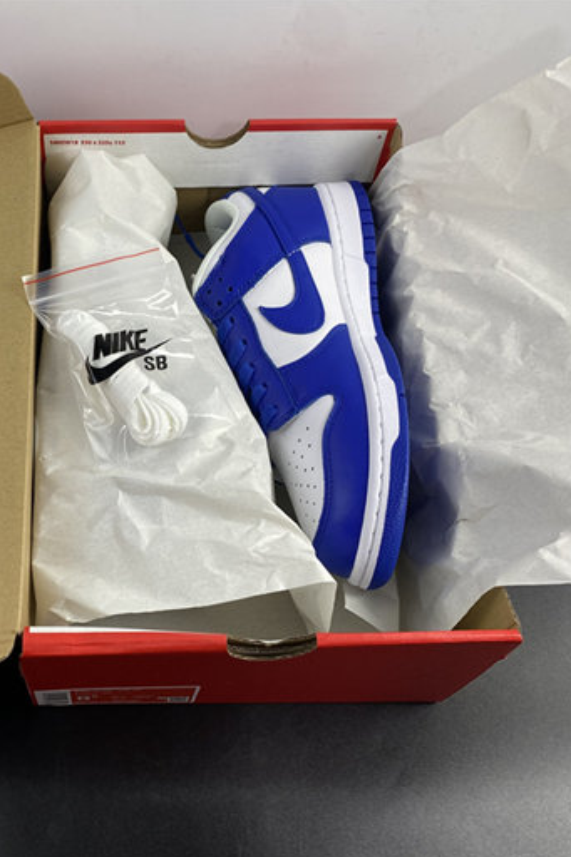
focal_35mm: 37
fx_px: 881
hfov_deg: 34.6
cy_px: 436
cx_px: 102
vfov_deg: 51.9
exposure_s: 1/100
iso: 80
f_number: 1.8
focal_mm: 4.25
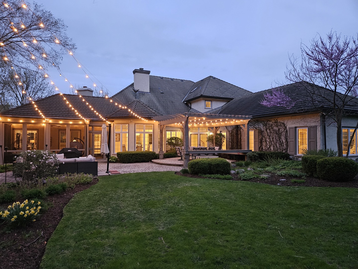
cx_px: 179
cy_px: 134
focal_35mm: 23
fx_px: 238
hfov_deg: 73.9
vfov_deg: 58.9
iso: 640
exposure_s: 1/24
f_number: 1.8
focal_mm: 5.4
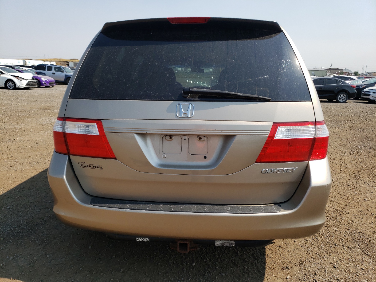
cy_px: 141
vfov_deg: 53.1
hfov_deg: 67.3
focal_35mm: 26
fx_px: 282
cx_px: 188
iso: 50
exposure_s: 1/2500
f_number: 1.5
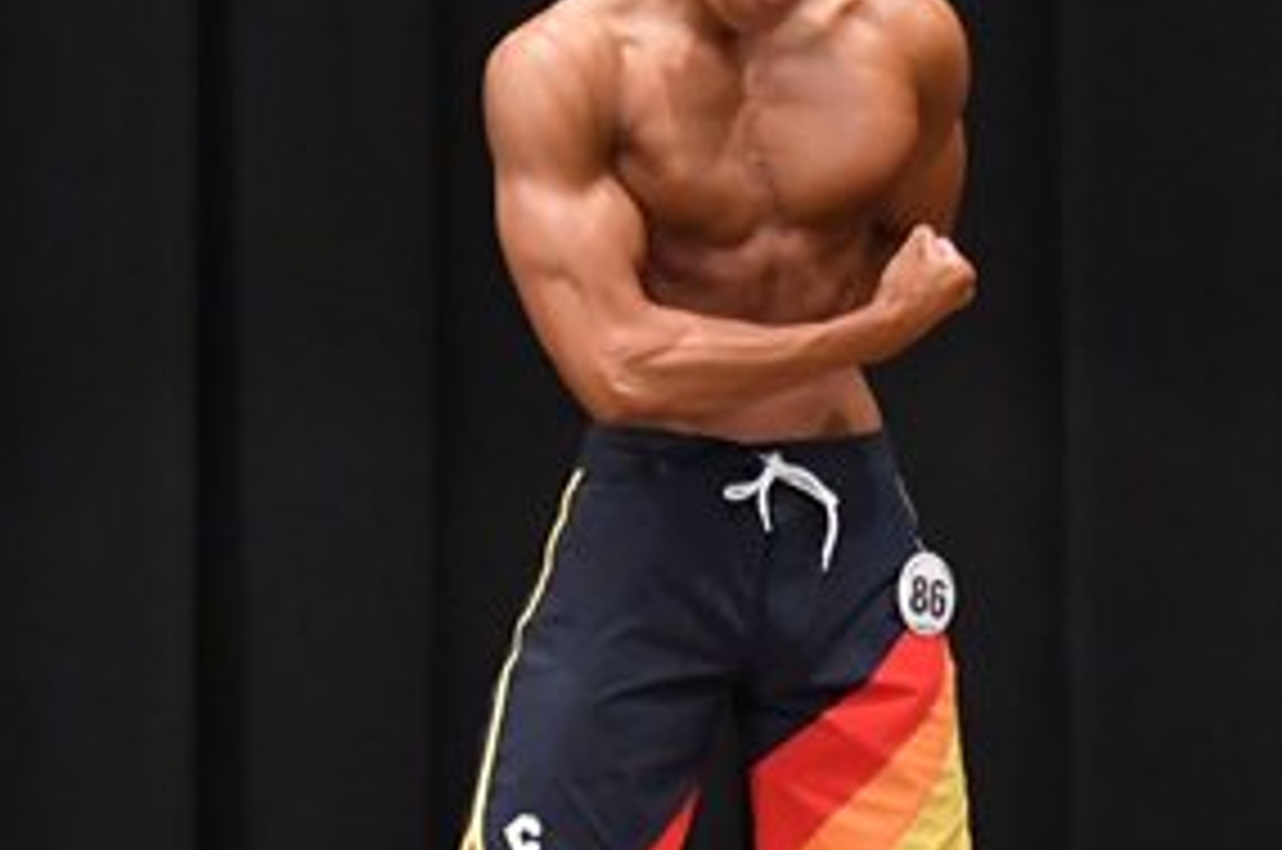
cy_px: 607
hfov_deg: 3.5
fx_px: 21011
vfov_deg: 2.3
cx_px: 502
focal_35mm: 591
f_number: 5.6
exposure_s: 1/400
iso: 6400
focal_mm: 145
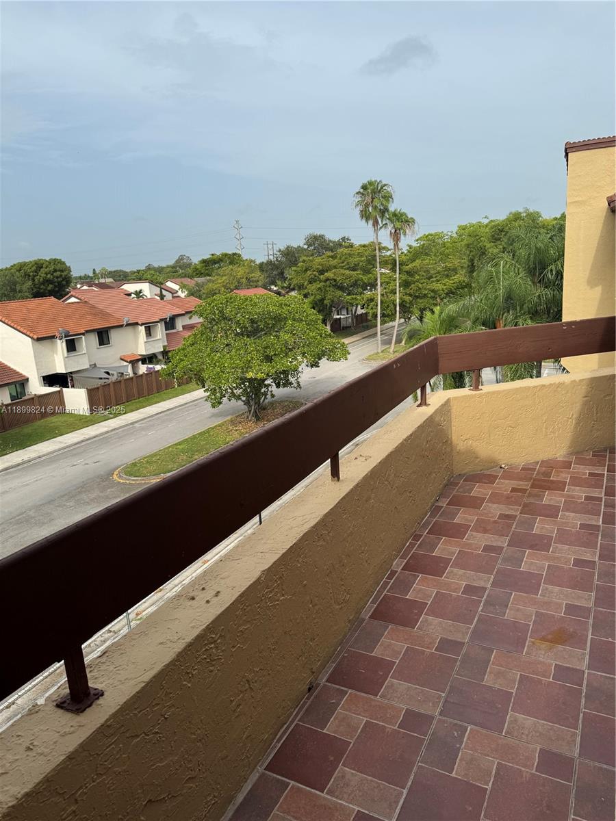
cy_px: 410
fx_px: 569
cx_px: 308
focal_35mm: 24
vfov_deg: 71.6
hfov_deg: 56.8
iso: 80
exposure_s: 1/3413
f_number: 1.78
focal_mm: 6.76
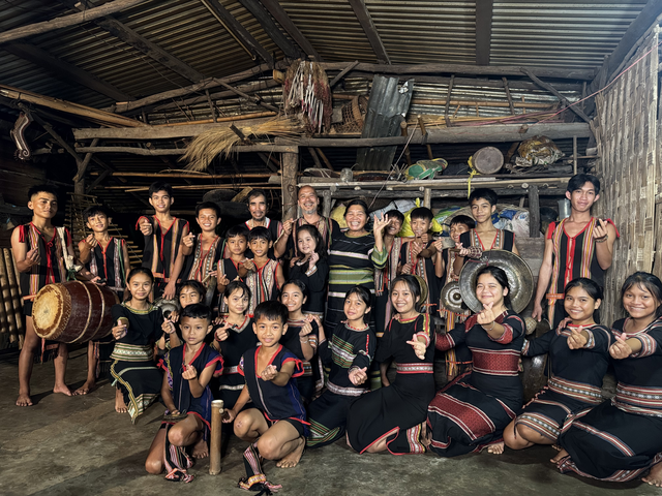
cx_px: 331
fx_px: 459
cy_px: 248
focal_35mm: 24
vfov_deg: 56.8
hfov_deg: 71.6
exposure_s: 1/60
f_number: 1.78
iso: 400
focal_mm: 6.76
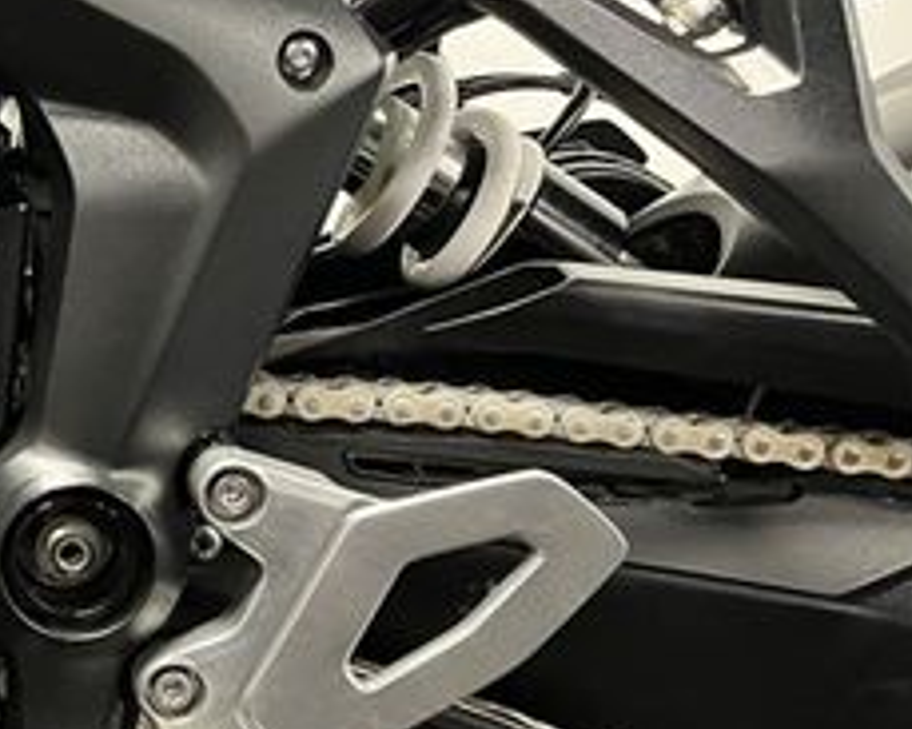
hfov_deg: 23.7
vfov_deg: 21.3
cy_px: 147
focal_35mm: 71
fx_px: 1916
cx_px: -259
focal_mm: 5.1
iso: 500
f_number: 1.6
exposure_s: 1/25
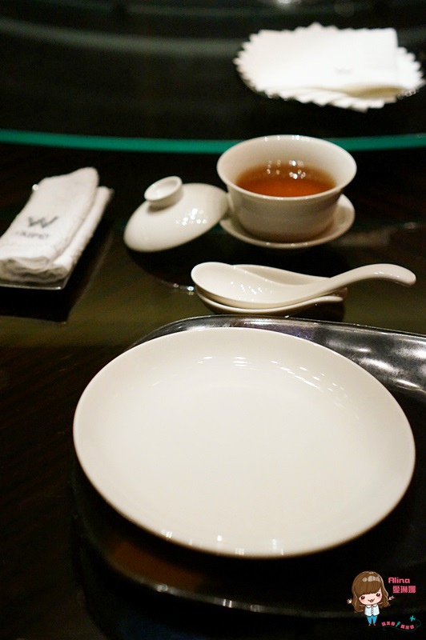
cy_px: 320
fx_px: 933
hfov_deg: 25.7
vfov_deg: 37.9
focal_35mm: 52
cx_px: 213
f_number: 2.5
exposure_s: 1/125
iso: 3200
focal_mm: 35
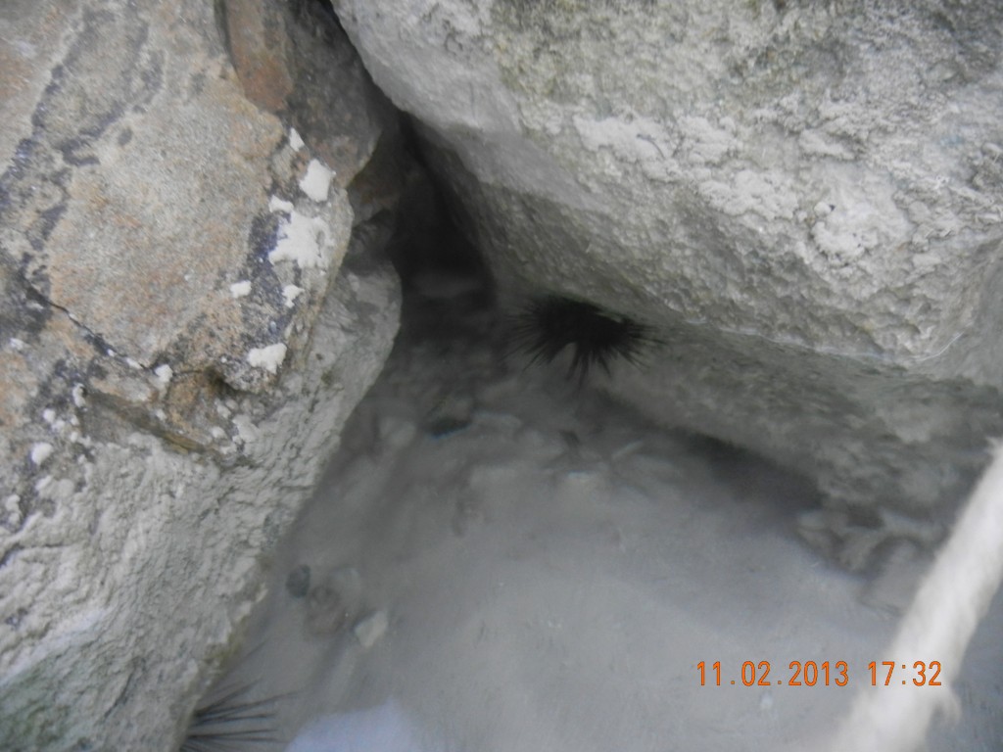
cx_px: 502
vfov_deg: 46.8
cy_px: 376
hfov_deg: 60.0
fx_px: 869
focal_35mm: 30
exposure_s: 1/2.5
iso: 200
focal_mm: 5.4
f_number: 3.5
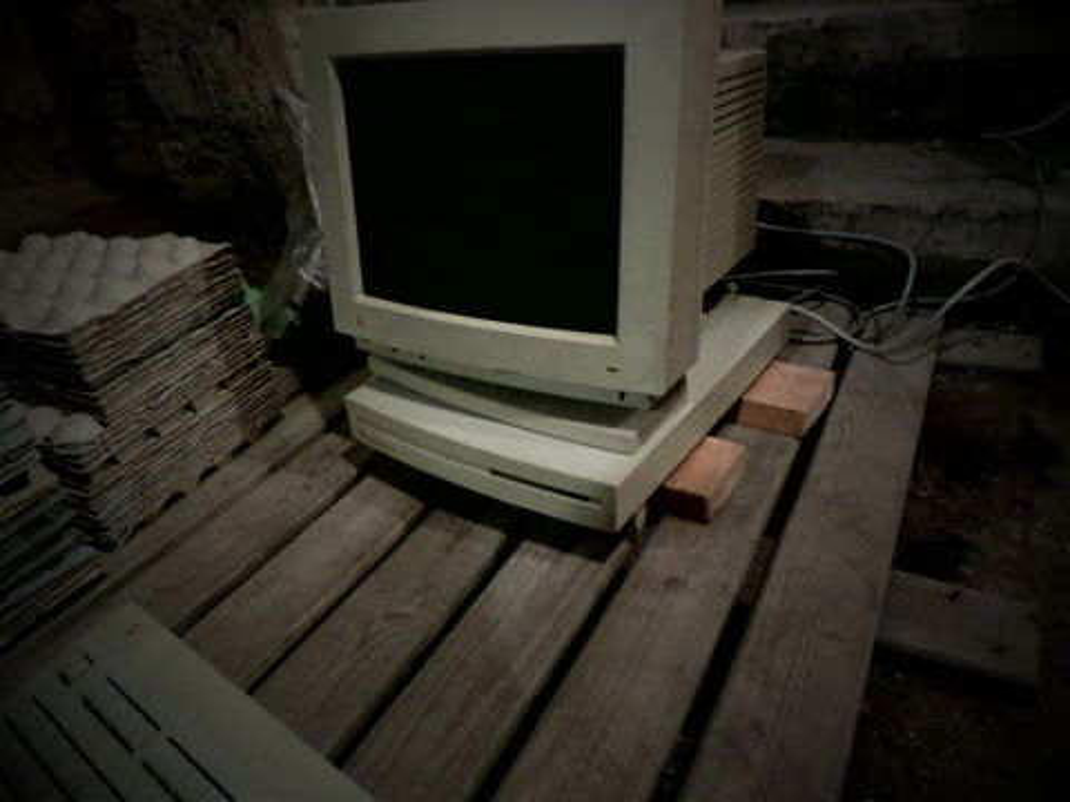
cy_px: 401
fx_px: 742
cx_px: 535
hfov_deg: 71.6
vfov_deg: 56.8
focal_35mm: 24
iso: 400
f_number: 3.1
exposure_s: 1/6
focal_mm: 4.3
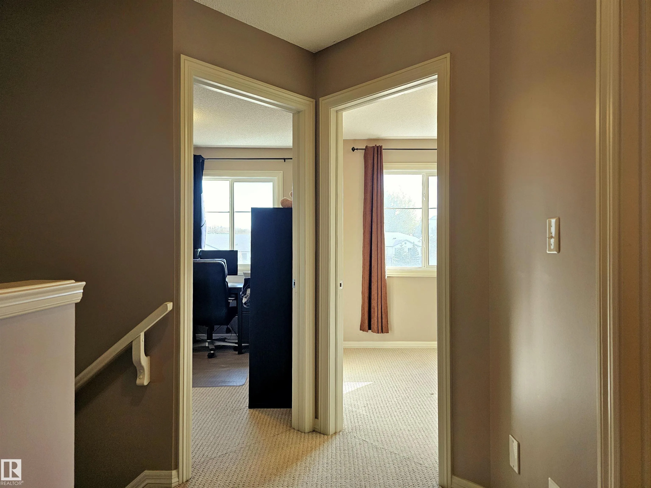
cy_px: 244
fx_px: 433
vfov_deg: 58.9
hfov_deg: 73.9
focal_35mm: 23
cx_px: 326
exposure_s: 1/359
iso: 400
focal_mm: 6.3
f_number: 1.7
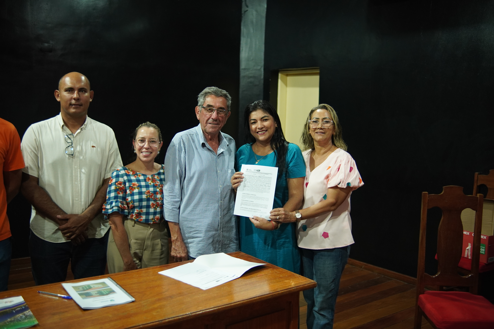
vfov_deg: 38.4
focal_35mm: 34
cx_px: 247
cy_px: 164
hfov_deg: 55.1
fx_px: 473
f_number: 1.6
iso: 800
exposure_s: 1/160
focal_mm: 23
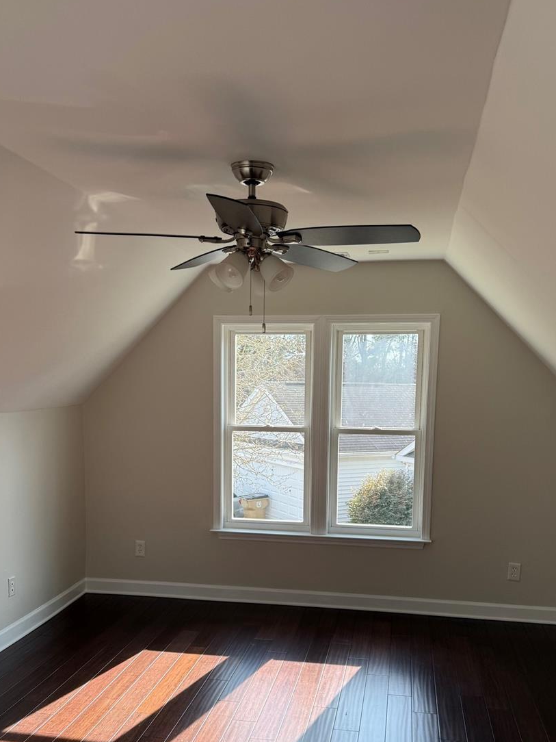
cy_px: 474
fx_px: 728
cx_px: 287
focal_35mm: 34
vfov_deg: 53.2
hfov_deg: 41.8
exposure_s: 1/246
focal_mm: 6.76
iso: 64
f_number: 1.78
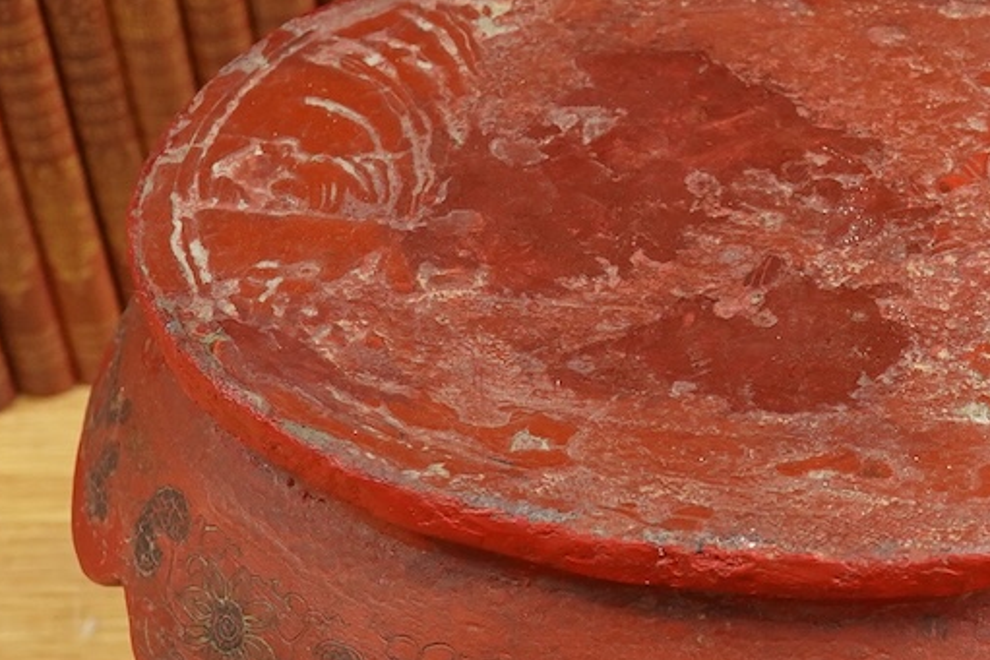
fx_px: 2723
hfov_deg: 20.3
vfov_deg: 13.8
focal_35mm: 99
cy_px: 288
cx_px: 813
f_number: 8
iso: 2500
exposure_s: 1/160
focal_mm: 30
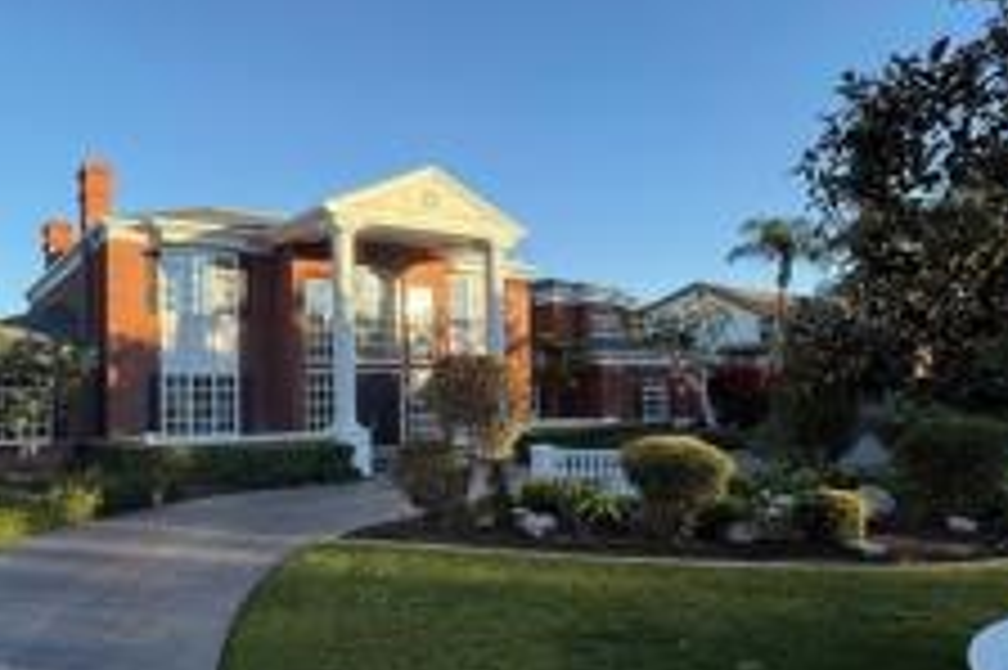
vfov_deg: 49.4
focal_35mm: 26
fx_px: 727
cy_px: 378
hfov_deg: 67.1
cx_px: 320
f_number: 2.2
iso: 50
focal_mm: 2.22
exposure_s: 1/559
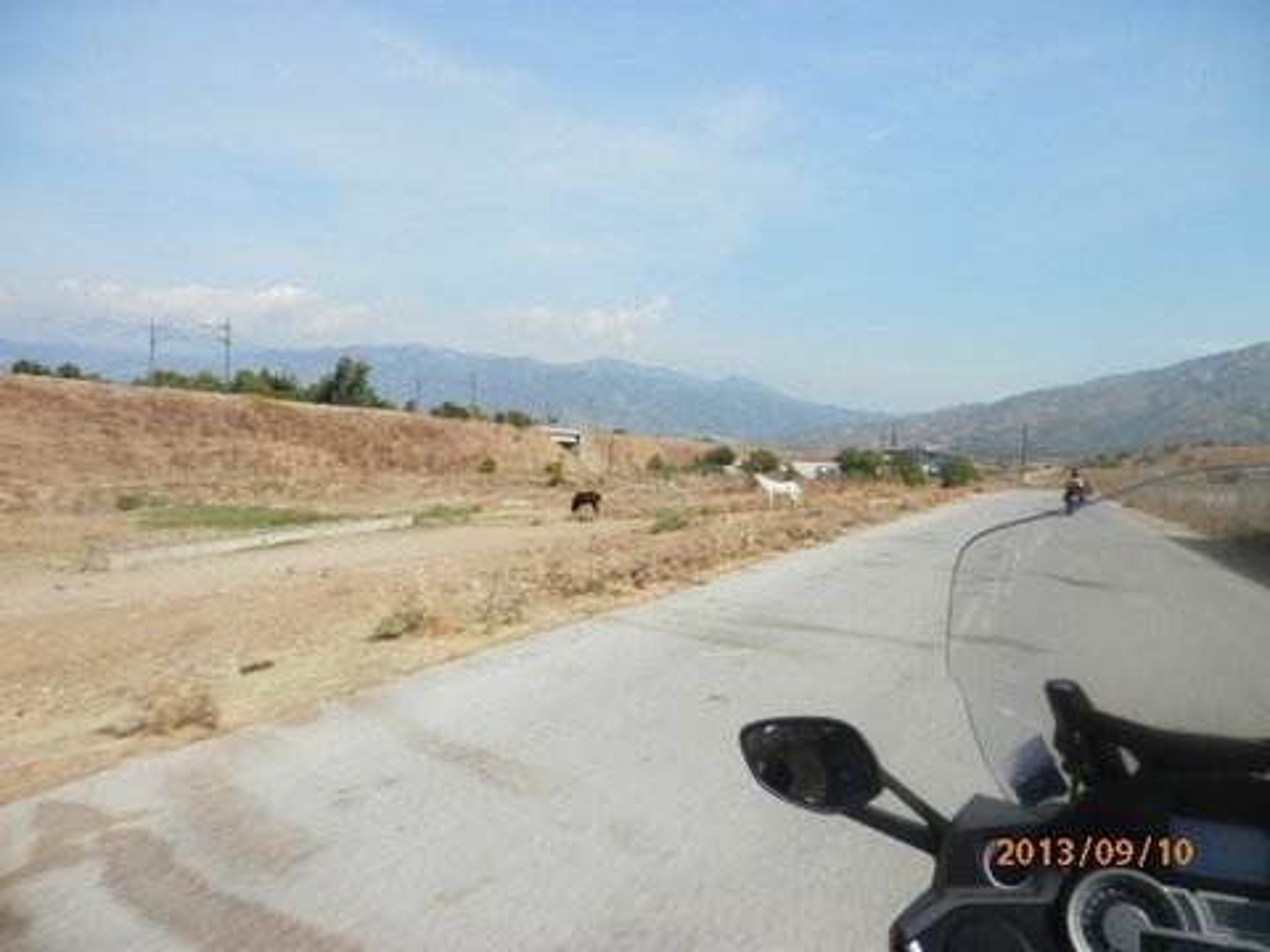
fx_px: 917
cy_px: 476
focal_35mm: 25
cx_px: 635
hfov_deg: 69.4
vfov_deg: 54.9
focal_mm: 4.5
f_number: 8.7
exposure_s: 1/160
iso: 80
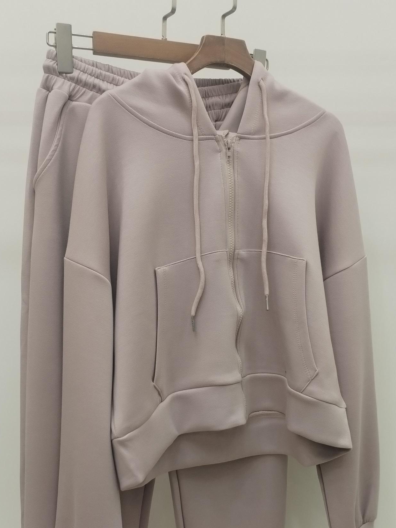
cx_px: 191
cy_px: 342
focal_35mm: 42
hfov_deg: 34.4
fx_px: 641
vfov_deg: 44.3
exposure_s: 1/100
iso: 211
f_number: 1.8
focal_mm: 4.75
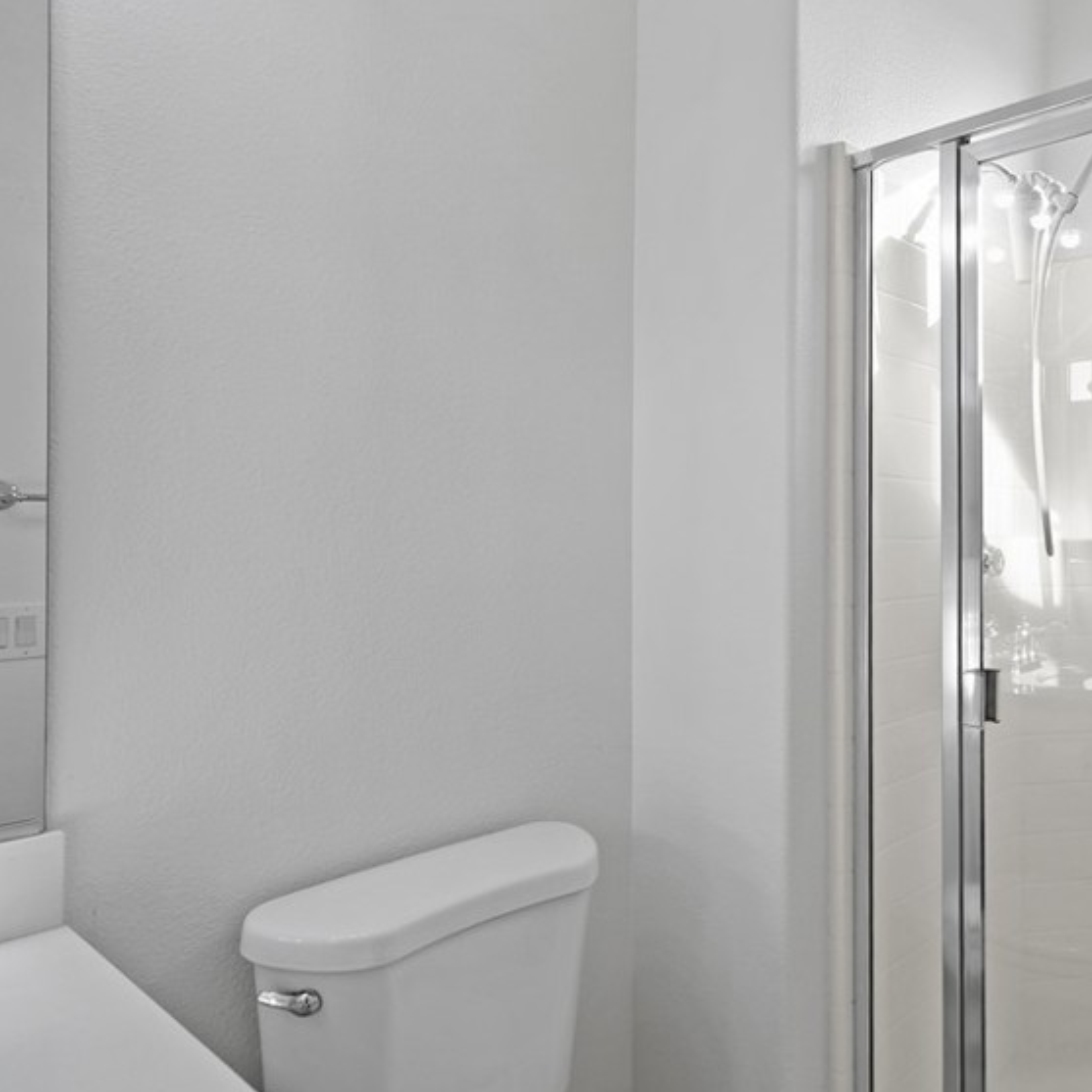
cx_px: 890
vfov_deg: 62.9
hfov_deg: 57.7
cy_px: 511
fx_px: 892
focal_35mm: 25
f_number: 4
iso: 160
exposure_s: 1/15
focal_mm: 16
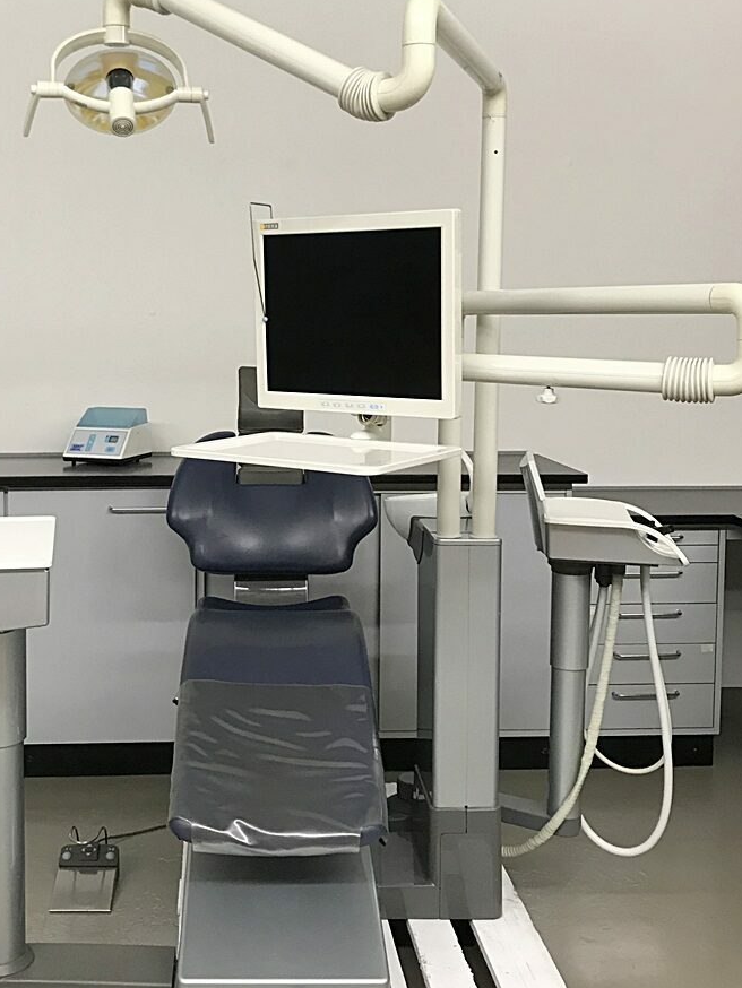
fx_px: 1171
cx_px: 260
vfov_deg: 45.6
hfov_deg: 34.9
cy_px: 419
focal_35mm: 41
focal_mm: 3.99
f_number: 1.8
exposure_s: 1/25
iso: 40
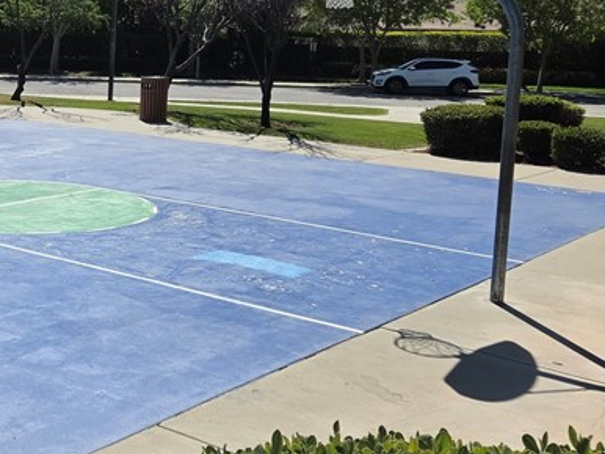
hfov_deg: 30.0
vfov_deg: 23.7
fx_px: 1067
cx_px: 34
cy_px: 97
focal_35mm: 61
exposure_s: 1/6743
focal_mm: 5.4
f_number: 1.8
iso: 80
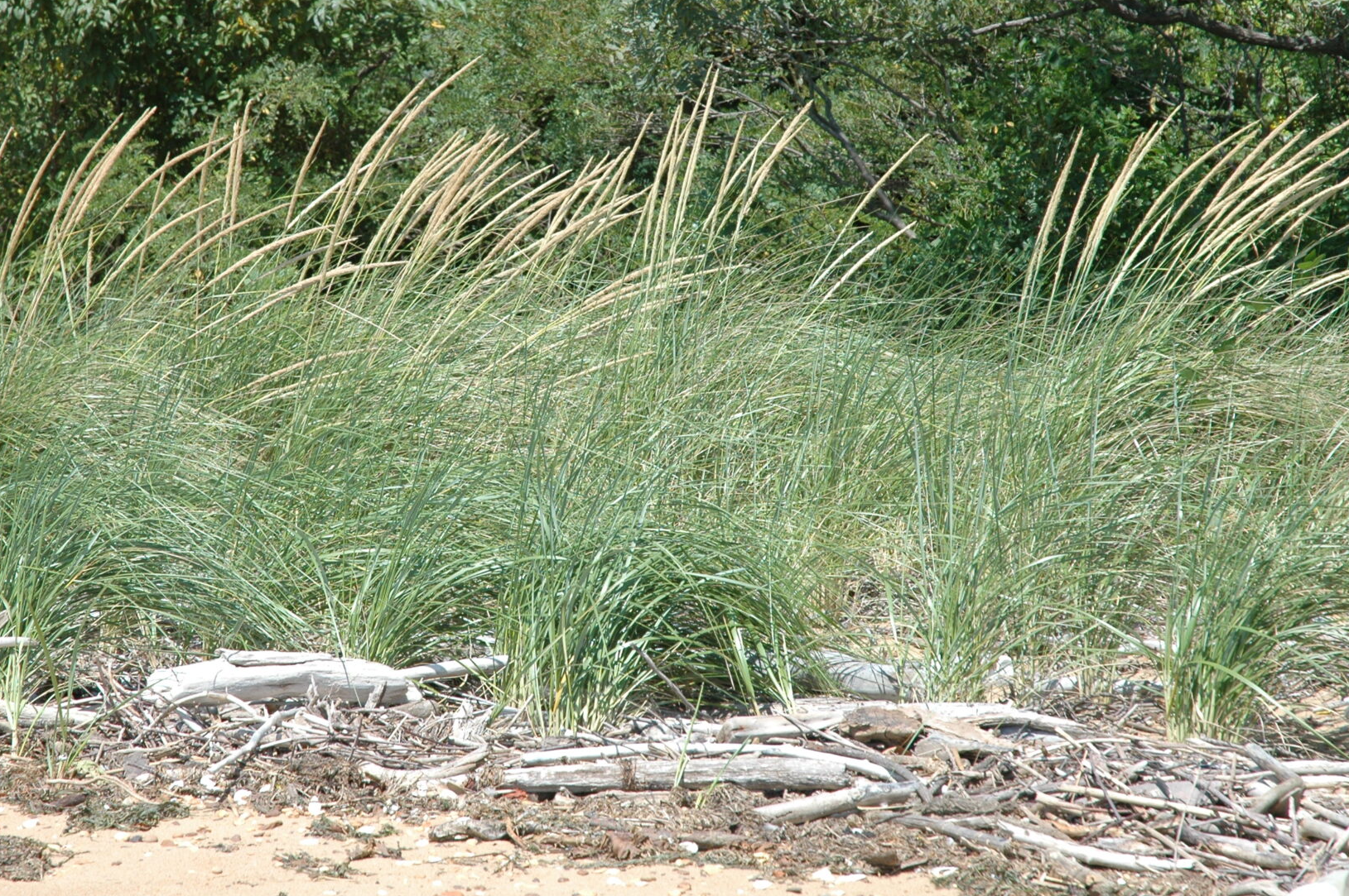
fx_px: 4942
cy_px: 342
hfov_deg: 15.5
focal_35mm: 132
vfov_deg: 10.4
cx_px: 534
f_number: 8
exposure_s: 1/250
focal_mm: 70
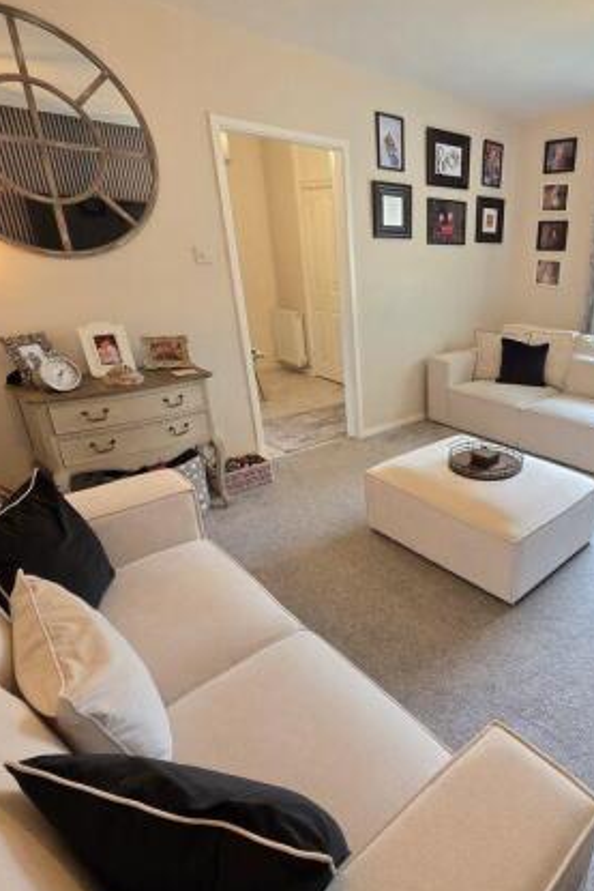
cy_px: 456
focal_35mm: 19
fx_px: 470
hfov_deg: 60.3
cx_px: 460
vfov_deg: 86.9
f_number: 1.9
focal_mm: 2.2
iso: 320
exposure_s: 1/50
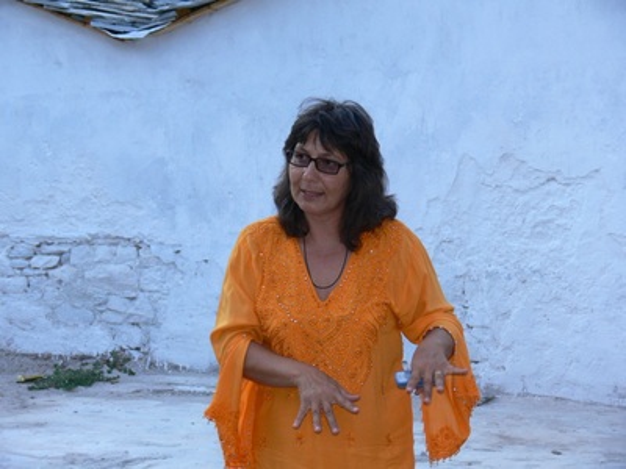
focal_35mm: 89
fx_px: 1609
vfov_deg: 16.6
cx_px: 313
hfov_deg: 22.0
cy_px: 234
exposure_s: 1/60
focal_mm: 18.9
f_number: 4
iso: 80
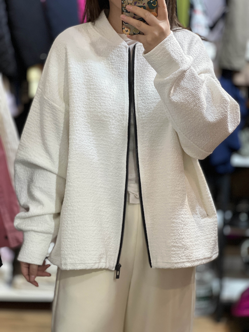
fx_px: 739
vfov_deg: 25.3
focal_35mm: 77
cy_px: 166
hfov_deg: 19.1
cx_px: 124
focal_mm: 9
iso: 250
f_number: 2.8
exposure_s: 1/33
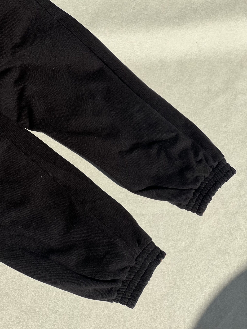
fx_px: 733
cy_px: 164
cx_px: 124
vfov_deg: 25.3
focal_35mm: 77
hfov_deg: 19.1
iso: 32
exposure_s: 1/1309
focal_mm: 9
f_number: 2.8
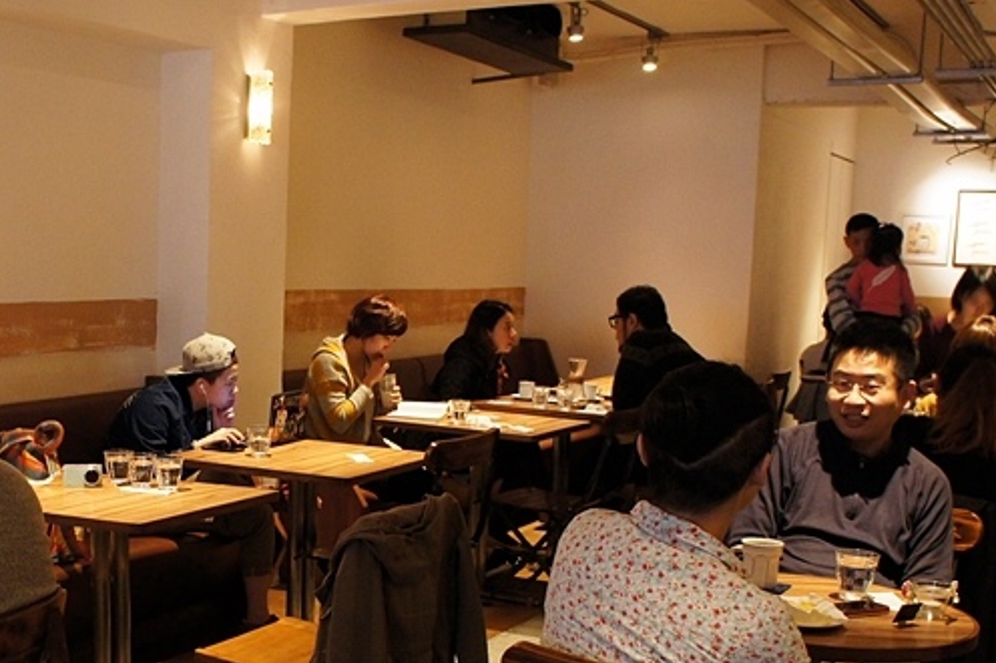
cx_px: 217
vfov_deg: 27.0
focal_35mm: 49
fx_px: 1355
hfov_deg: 39.0
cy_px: 523
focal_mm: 18
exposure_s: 1/20
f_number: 5
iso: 1600
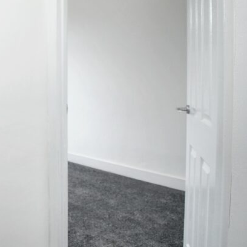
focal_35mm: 32
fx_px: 258
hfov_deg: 36.6
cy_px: 79
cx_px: -62
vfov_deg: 50.0
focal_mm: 10
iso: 560
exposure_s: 1/60
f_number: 4.5
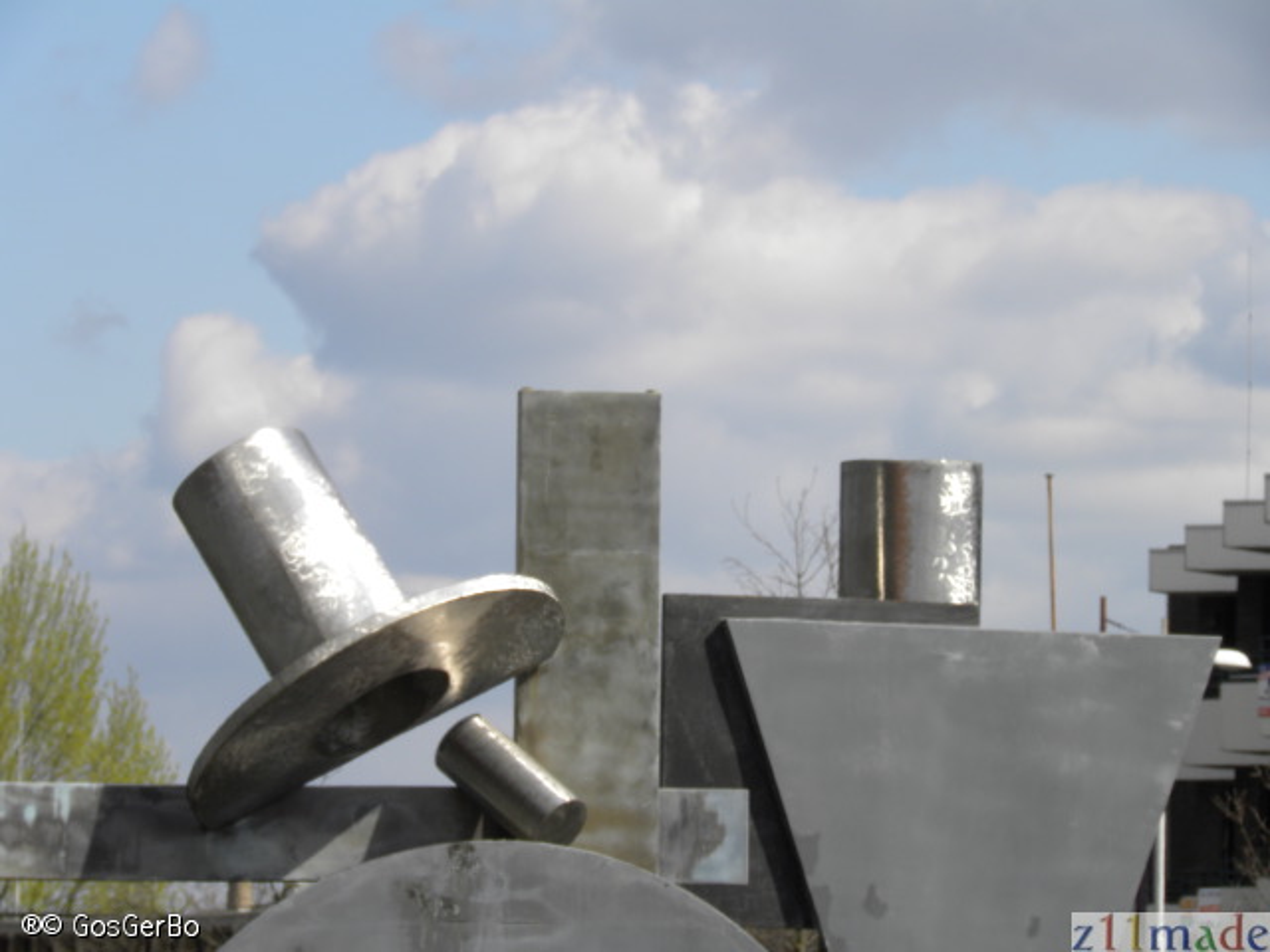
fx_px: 9062
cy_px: 476
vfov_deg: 6.0
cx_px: 635
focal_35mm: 247
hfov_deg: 8.0
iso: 64
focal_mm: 44
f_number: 6.3
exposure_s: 1/282
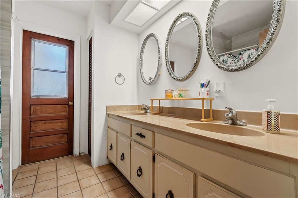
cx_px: 149
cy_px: 99
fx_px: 132
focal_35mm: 16
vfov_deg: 73.7
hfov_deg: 96.8
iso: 100
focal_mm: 16
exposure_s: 1/1.67
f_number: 8
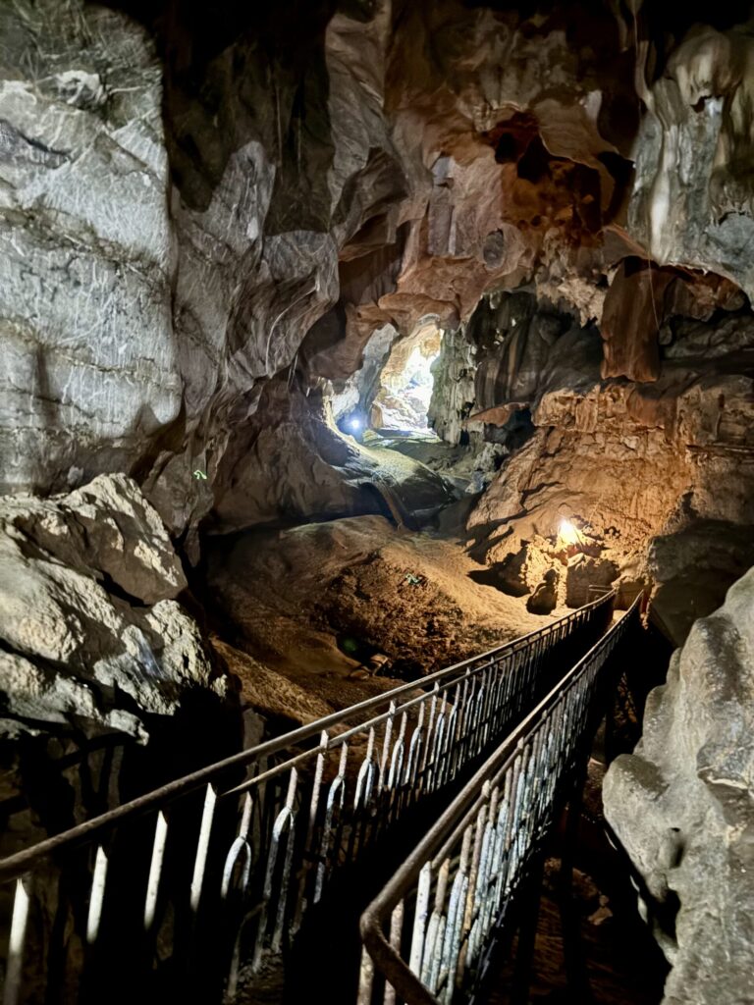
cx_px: 377
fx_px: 755
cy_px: 502
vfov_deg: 67.3
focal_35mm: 26
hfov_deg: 53.1
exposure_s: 1/2
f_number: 1.6
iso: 3200
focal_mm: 5.96
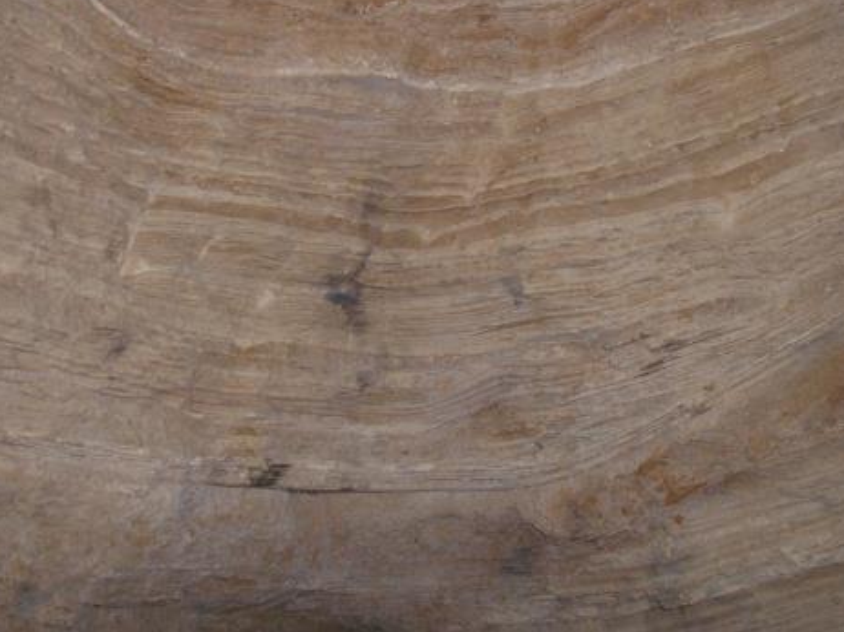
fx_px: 1170
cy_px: 284
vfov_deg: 30.2
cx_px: 451
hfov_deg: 39.7
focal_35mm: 48
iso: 100
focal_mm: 5.7
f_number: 2.8
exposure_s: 1/60
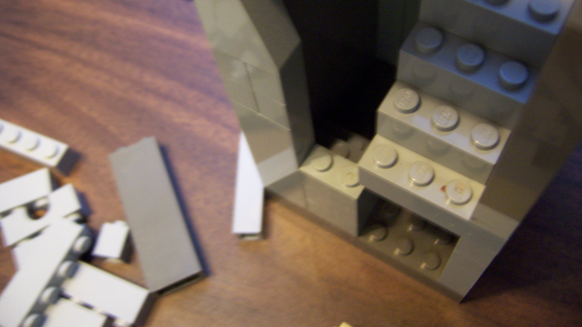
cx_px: 291
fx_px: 556
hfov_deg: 55.3
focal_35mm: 36
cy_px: 118
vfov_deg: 32.6
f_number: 2.8
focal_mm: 5.5
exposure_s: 1/8
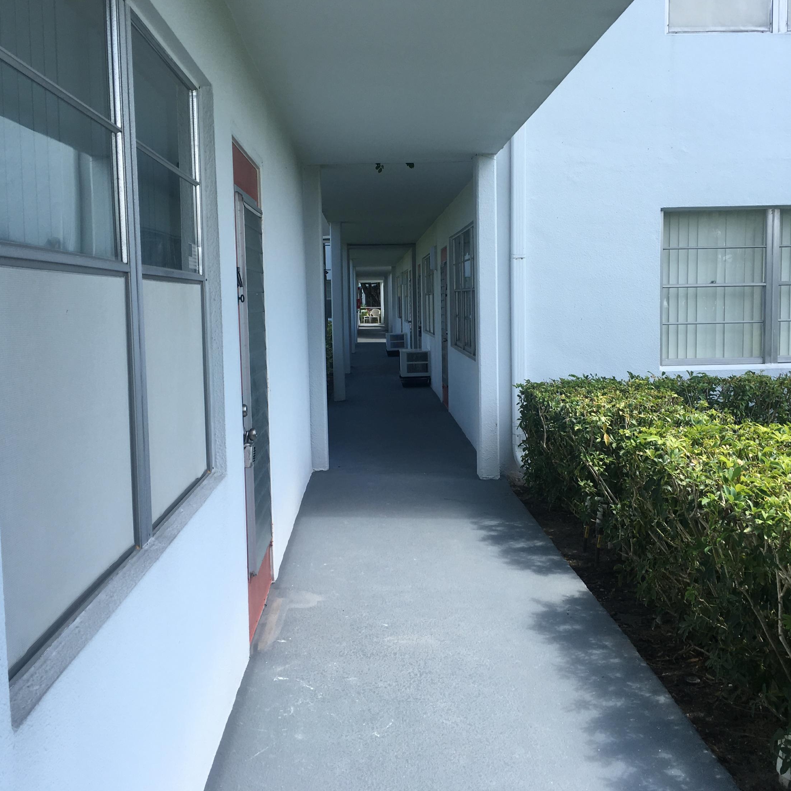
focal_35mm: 35
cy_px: 390
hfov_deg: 47.2
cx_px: 424
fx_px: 905
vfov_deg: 47.2
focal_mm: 4.15
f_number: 2.2
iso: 25
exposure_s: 1/490
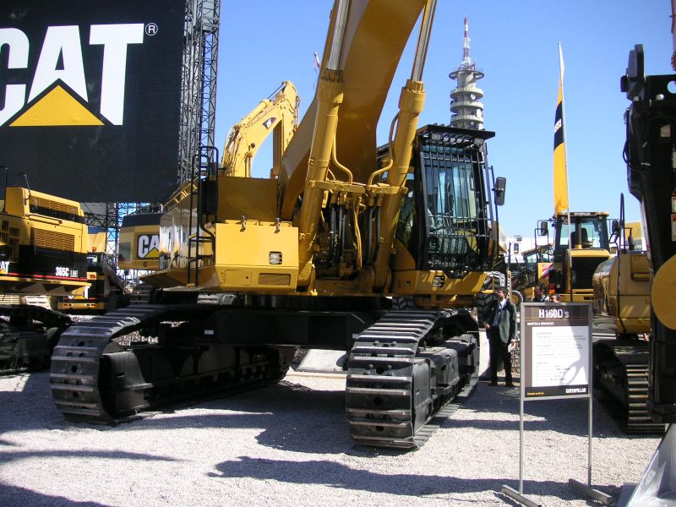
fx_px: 723
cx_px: 338
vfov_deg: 38.7
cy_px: 254
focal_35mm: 37
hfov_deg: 50.1
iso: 50
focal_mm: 6.1
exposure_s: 1/750
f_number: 2.8
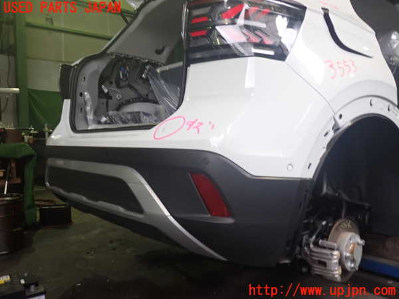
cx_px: 200
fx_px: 346
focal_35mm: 30
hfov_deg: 60.0
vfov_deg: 46.8
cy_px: 150
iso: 200
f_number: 2.3
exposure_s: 1/30
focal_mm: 5.4
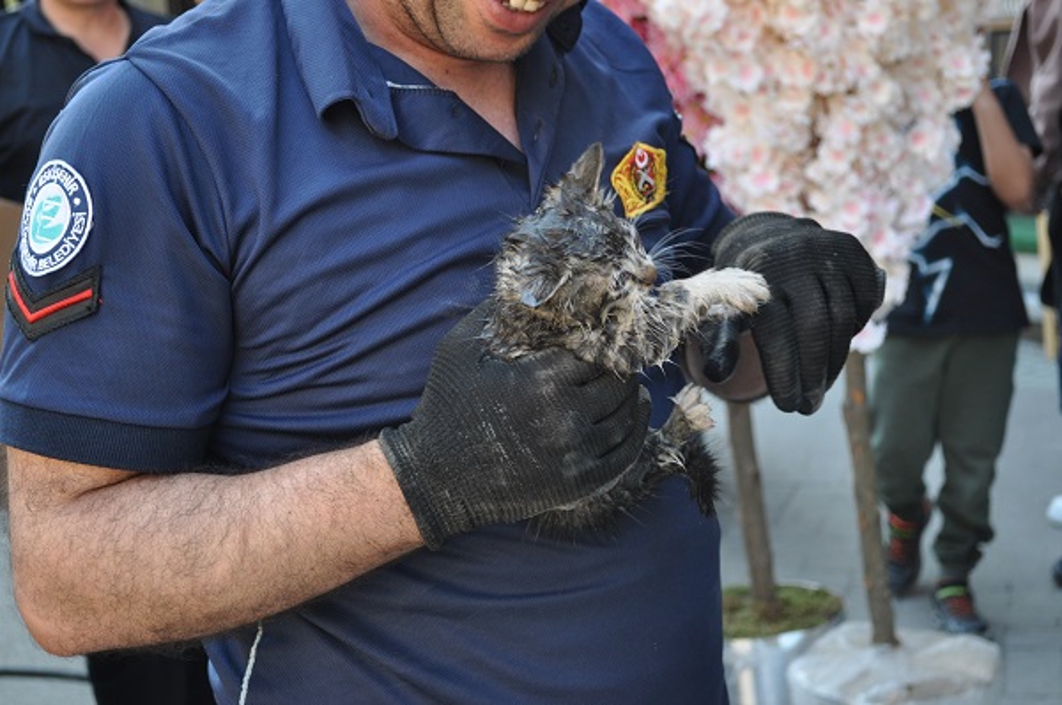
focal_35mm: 60
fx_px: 1767
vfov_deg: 22.5
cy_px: 352
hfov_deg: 33.4
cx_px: 531
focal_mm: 40
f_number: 5.3
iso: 400
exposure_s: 1/100
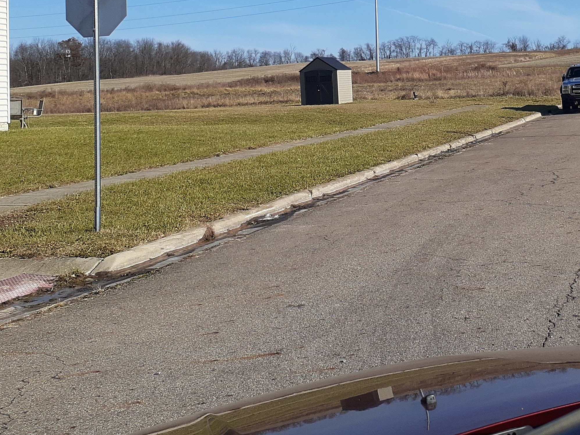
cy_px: 65
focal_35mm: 56
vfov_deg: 25.5
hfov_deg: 34.0
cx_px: 396
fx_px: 938
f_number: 1.9
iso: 40
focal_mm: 3.6
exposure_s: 1/1767
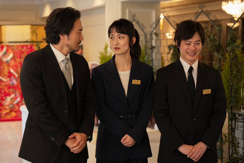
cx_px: 122
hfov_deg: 22.6
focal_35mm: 90
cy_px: 82
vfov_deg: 15.2
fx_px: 610
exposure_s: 1/100
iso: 1600
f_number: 4
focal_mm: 90
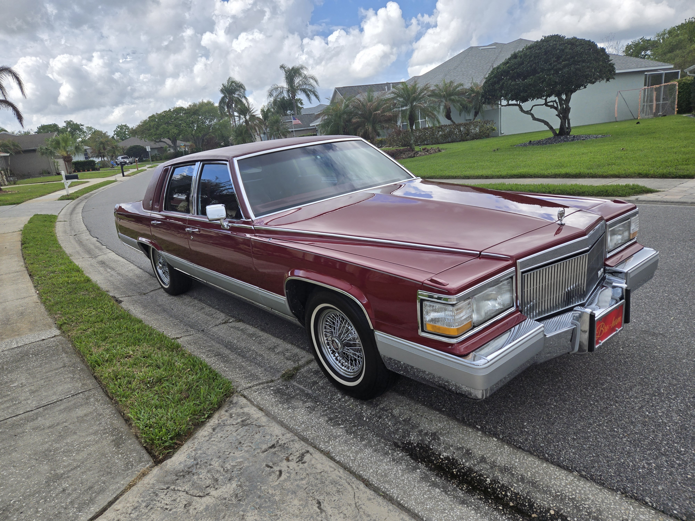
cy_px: 260
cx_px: 348
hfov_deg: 73.9
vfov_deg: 58.9
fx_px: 462
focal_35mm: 23
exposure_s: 1/1418
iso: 25
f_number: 1.8
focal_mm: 5.4
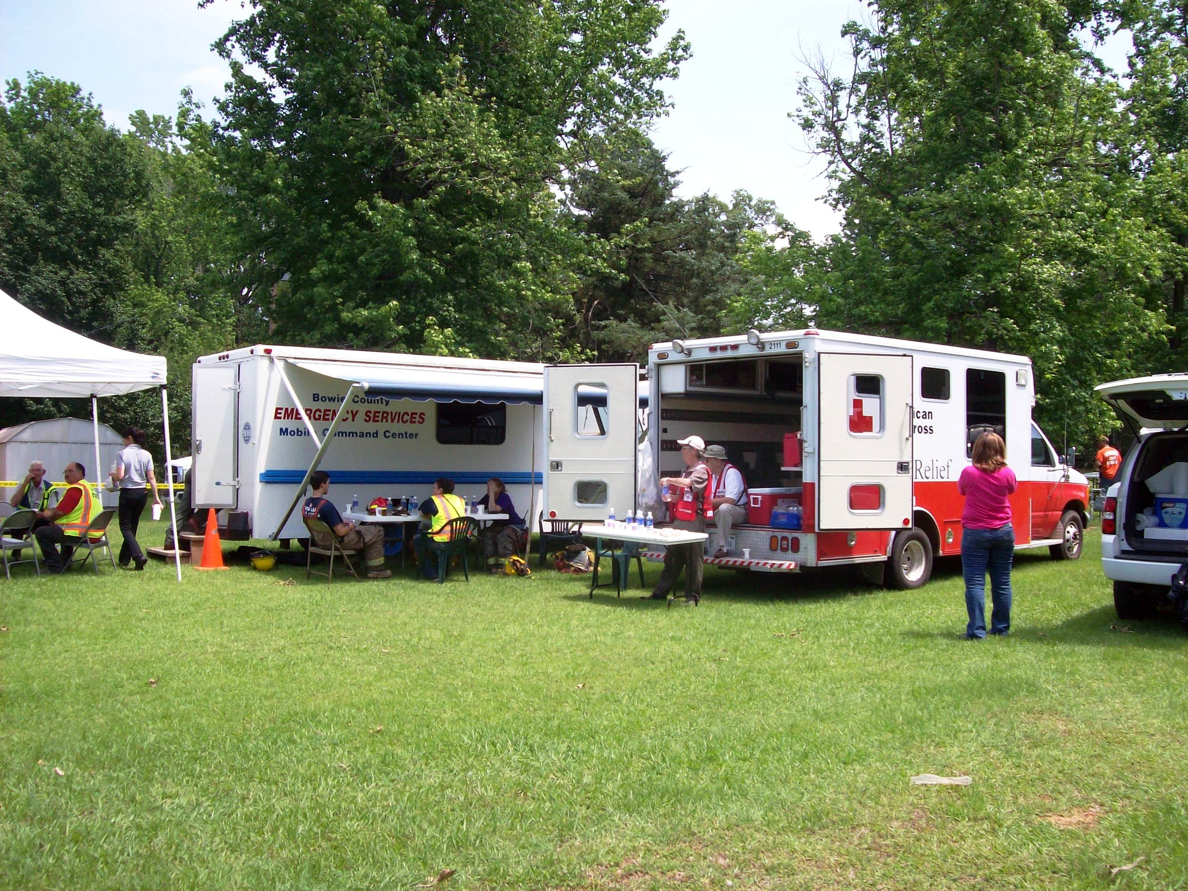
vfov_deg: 39.7
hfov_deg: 51.4
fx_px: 1235
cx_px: 594
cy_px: 446
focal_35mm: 36
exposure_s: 1/277
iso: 80
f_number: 4.8
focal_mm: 6
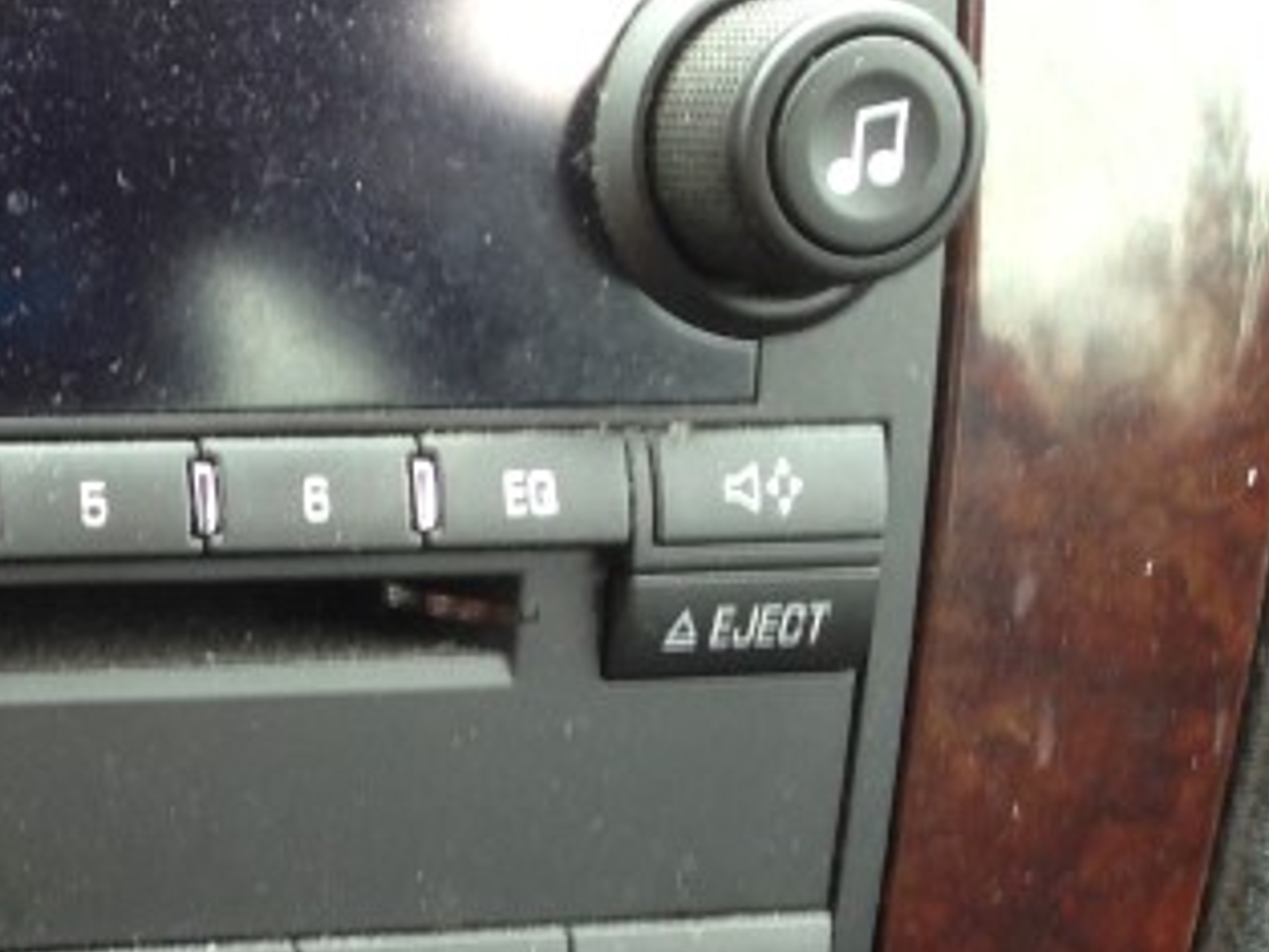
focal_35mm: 108
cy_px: 774
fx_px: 3961
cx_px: -754
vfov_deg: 13.6
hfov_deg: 16.3
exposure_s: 1/20
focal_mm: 4.12
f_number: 2.4
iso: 64
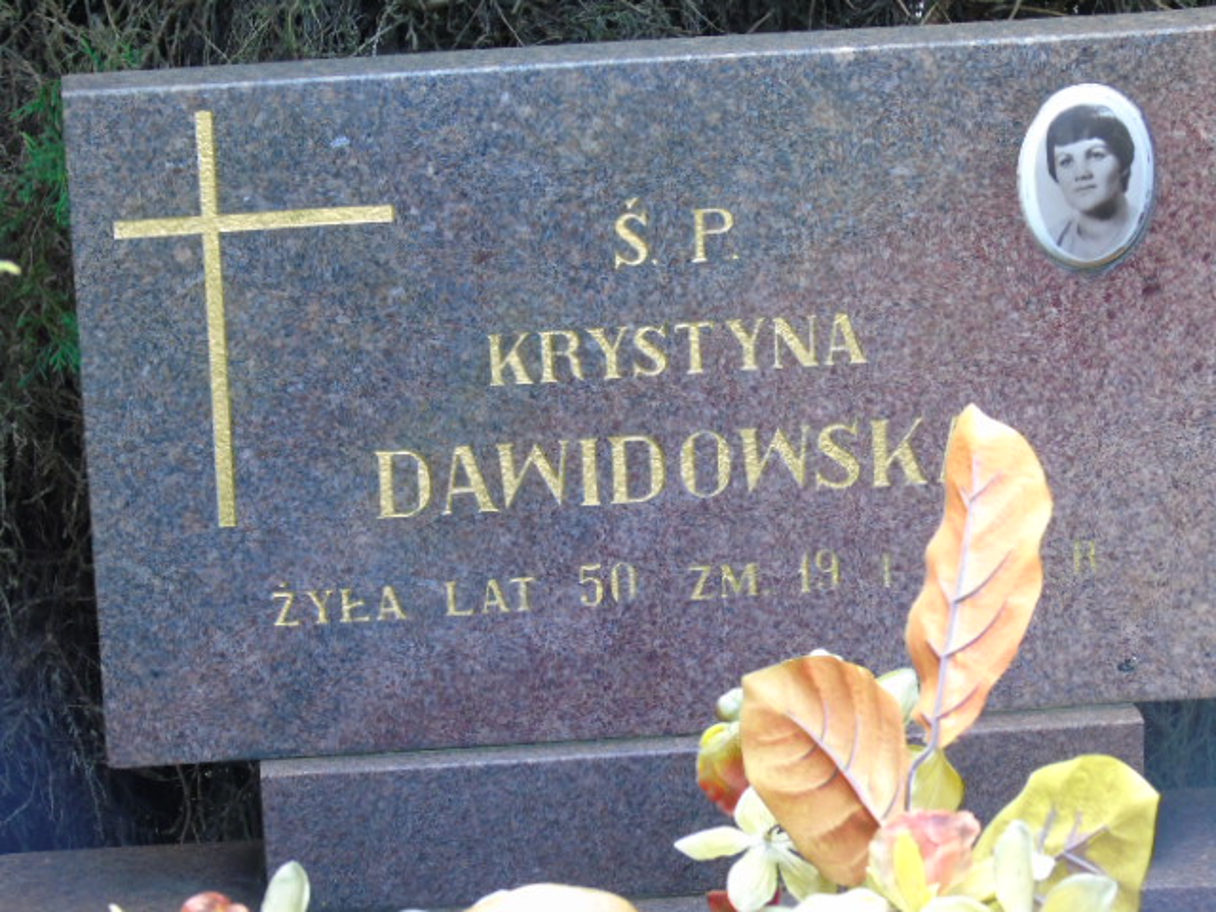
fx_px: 5691
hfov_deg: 12.2
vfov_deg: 9.2
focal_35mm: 162
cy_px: 456
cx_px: 608
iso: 400
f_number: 4.9
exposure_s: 1/60
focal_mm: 29
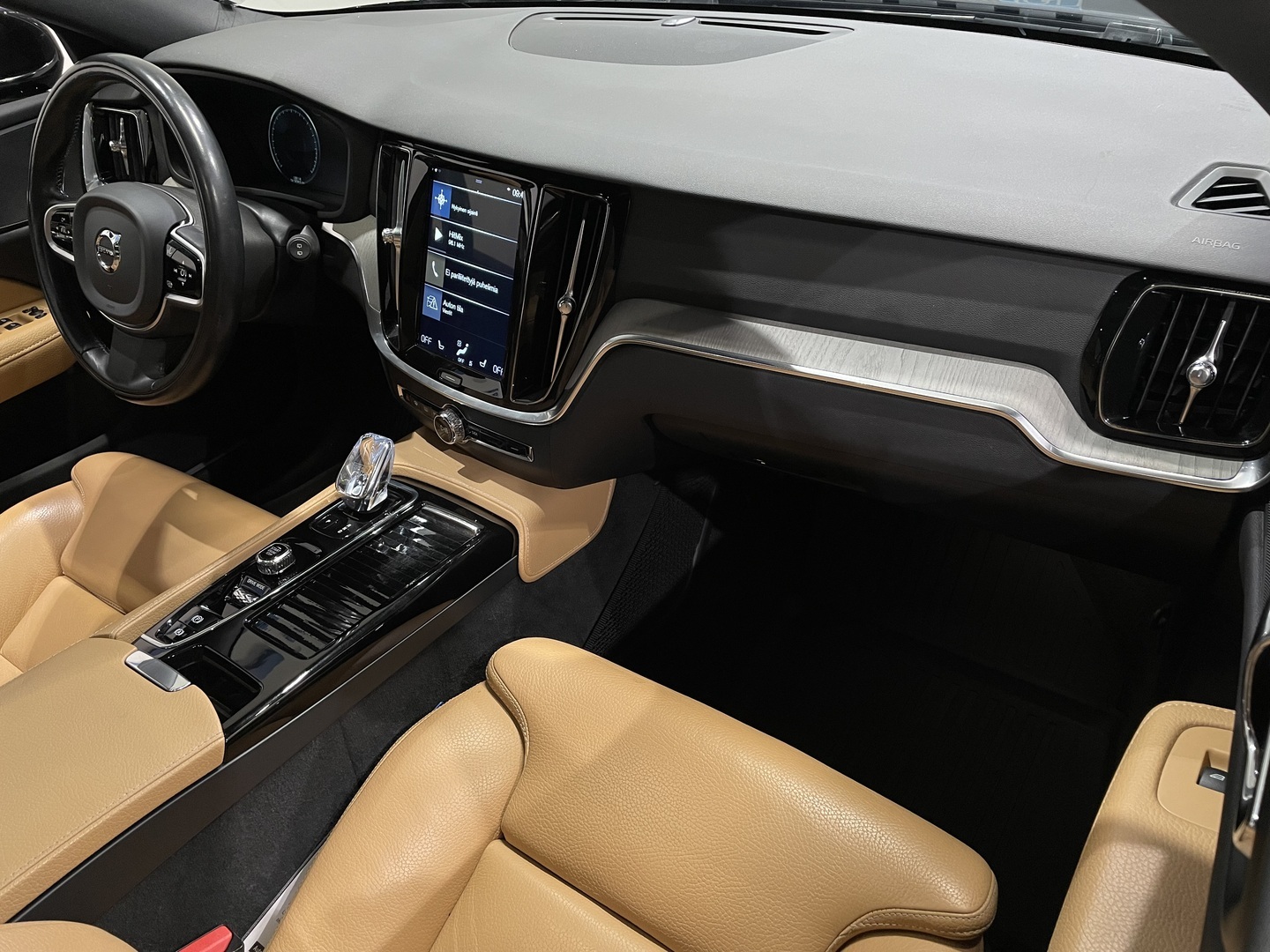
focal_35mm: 26
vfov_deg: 53.1
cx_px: 635
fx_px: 954
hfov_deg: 67.3
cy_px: 476
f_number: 1.6
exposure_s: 1/50
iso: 64
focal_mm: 4.2
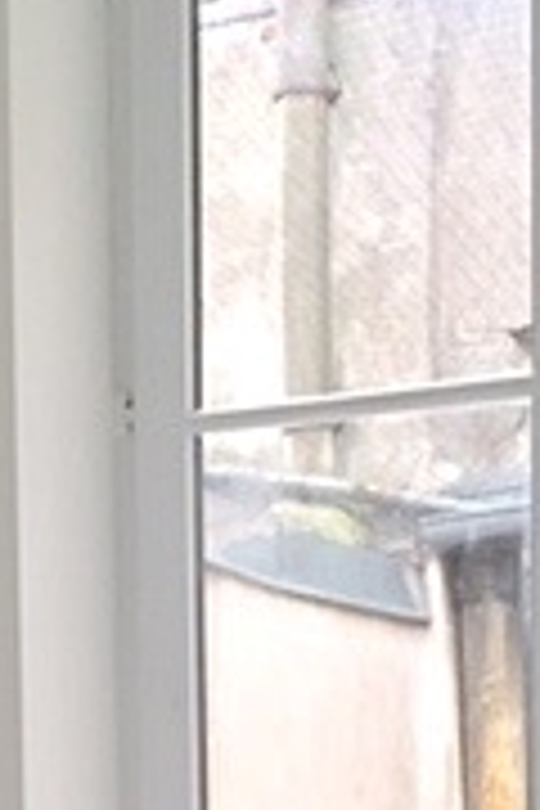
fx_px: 2407
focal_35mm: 107
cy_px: 1012
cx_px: -122
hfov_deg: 12.5
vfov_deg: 18.0
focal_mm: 4.15
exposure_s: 1/30
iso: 100
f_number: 2.2
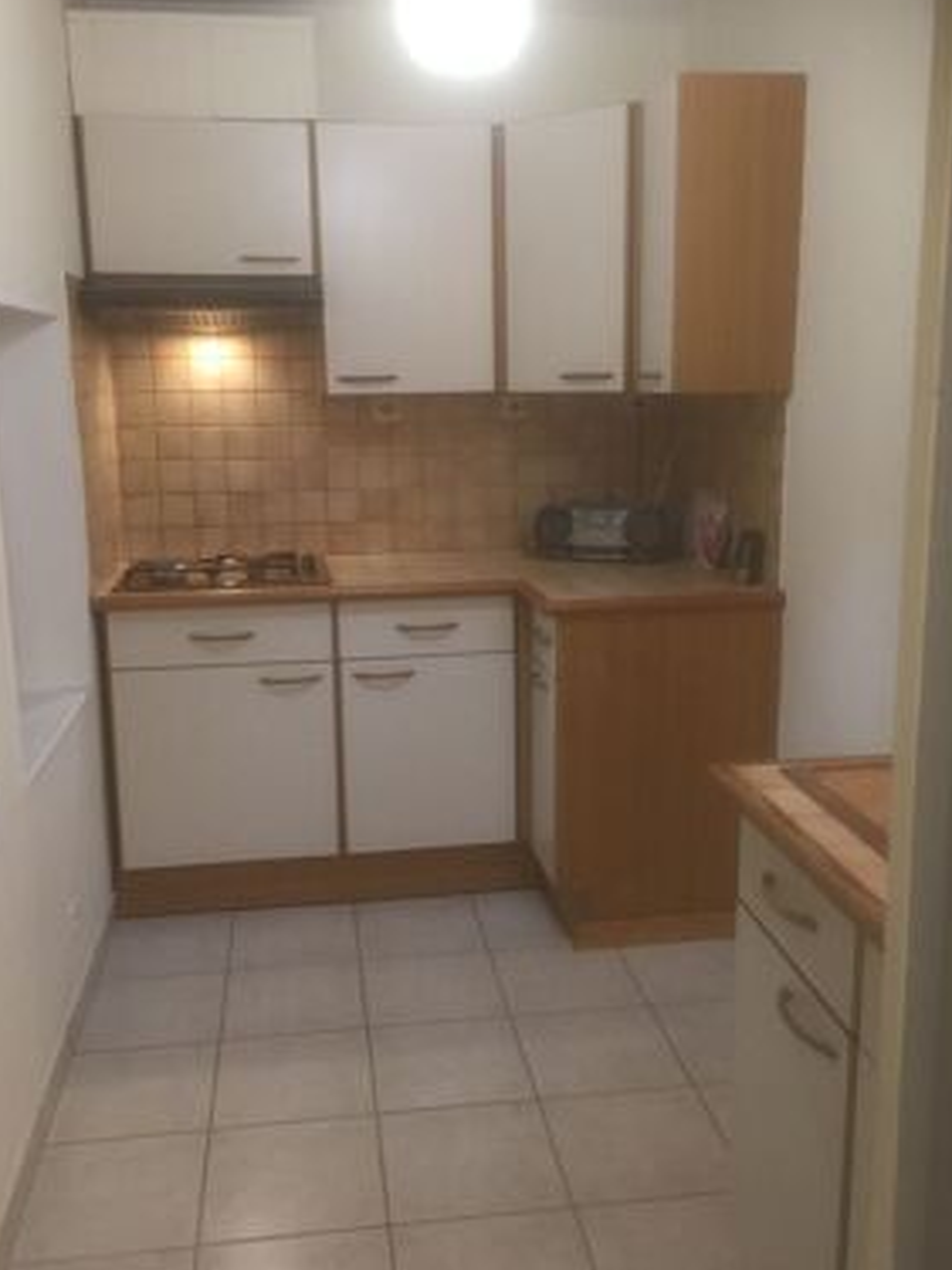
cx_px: 464
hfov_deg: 42.9
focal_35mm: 33
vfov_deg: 55.4
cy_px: 615
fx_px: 1211
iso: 160
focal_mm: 4.15
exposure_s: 1/33
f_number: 2.2
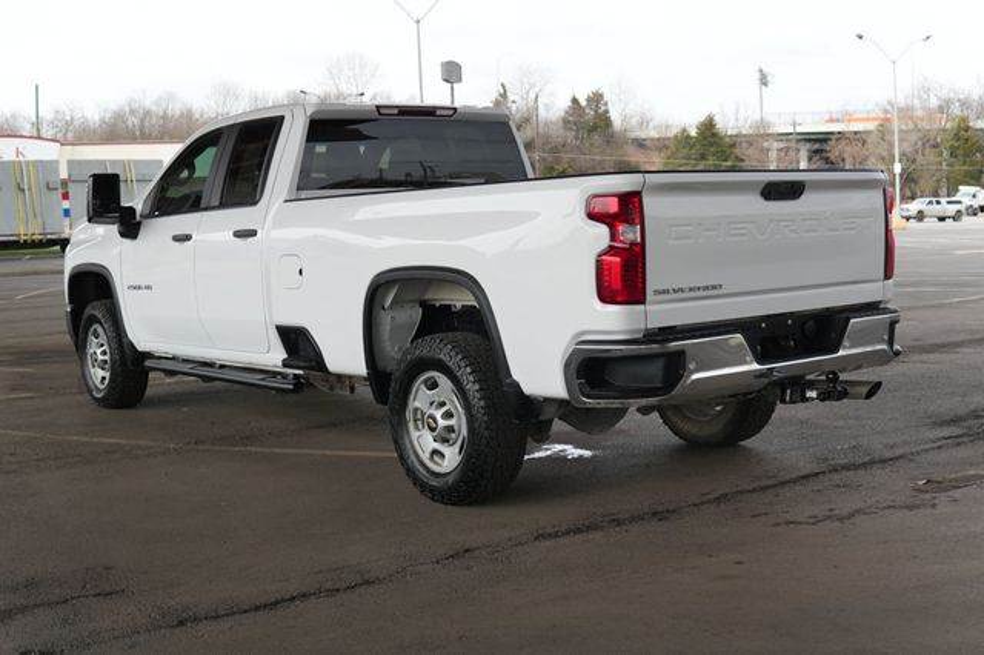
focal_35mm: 45
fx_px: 1229
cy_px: 328
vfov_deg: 29.8
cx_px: 492
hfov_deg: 43.6
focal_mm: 30
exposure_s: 1/60
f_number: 4
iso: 200
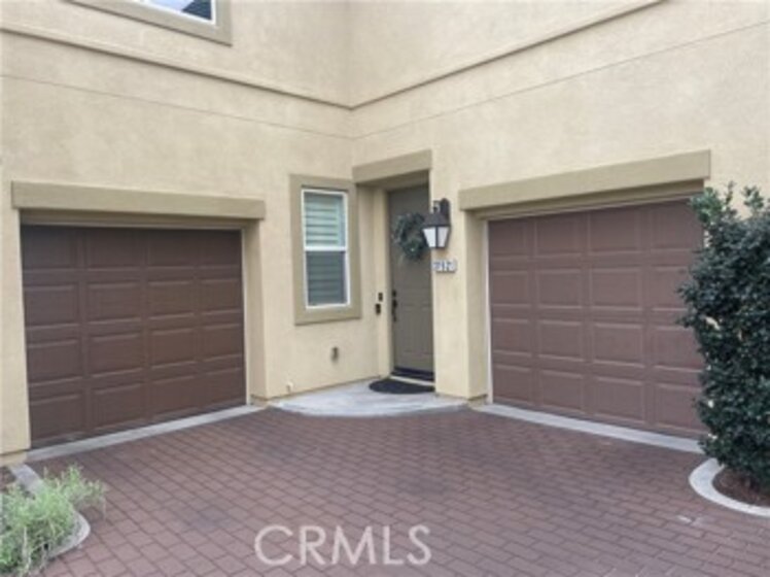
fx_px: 578
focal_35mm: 26
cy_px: 288
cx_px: 385
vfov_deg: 53.0
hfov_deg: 67.3
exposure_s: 1/389
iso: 32
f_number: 1.6
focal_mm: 4.2
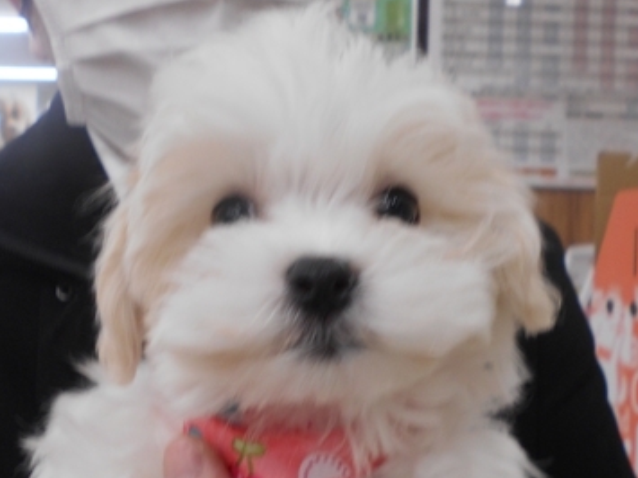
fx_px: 811
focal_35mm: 44
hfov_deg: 42.9
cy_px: 304
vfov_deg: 32.7
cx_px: 338
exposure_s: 1/30
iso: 125
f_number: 3.2
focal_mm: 4.6
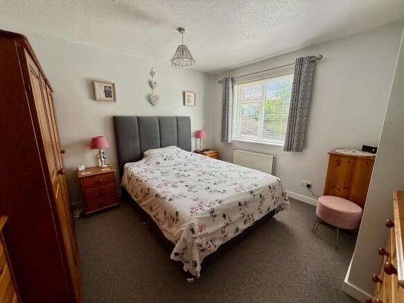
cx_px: 202
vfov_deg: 85.7
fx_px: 163
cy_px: 152
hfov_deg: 102.1
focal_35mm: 14
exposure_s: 1/147
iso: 64
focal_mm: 2.22
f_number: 2.2
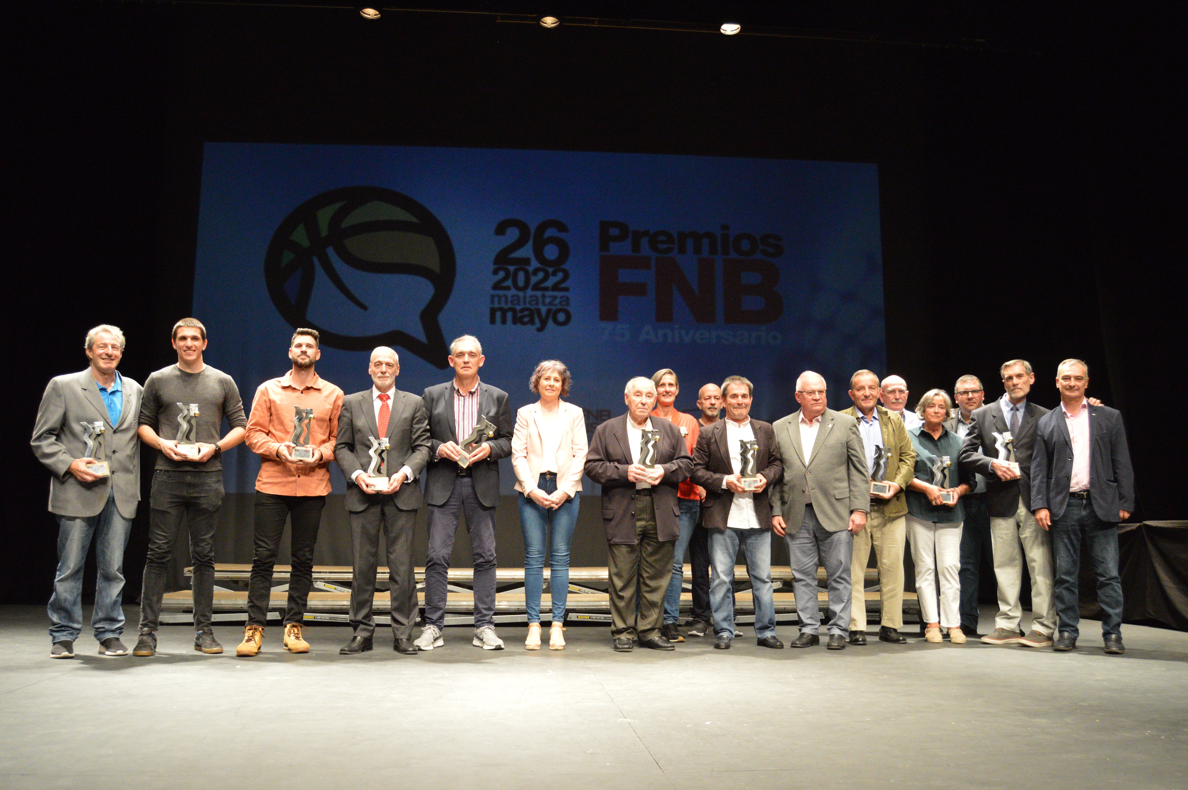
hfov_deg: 62.0
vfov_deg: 43.5
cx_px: 594
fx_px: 989
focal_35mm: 30
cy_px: 395
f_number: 3.5
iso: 3200
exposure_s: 1/160
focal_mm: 20
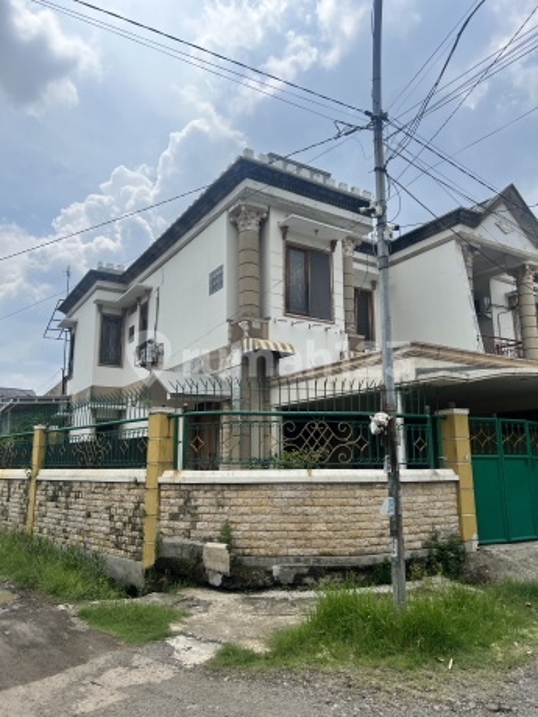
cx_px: 269
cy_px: 358
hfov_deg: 53.1
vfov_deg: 67.3
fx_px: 539
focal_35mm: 26
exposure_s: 1/8000
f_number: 1.5
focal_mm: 5.7
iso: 50
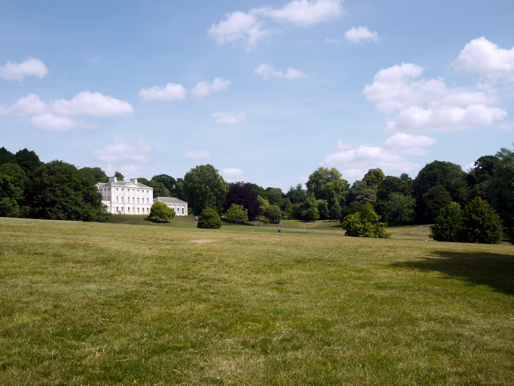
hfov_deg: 46.8
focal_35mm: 40
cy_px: 193
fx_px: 594
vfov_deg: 36.0
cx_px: 257
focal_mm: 20
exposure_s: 1/1000
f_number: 5
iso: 100
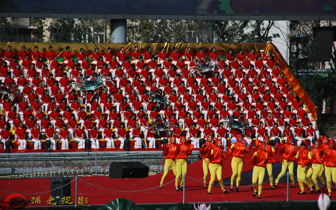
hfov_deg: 6.8
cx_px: 168
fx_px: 2810
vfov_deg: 4.3
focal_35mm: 307
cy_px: 98
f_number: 8
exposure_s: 1/1250
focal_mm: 200
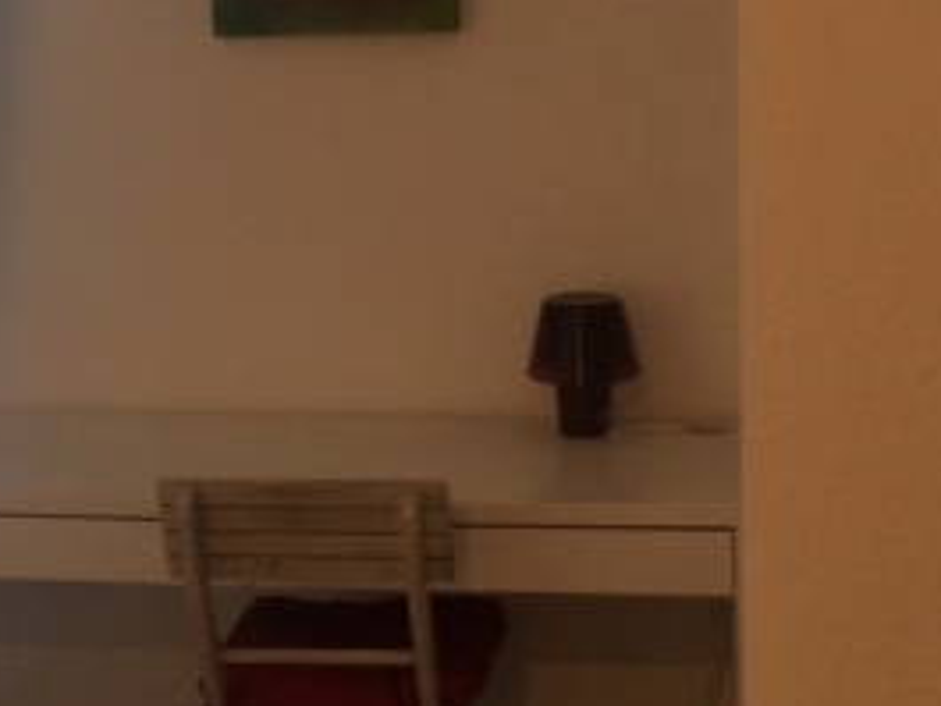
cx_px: 511
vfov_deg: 20.9
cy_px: 188
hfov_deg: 27.8
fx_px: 1904
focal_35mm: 70
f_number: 2.2
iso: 125
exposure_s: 1/33
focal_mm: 4.15
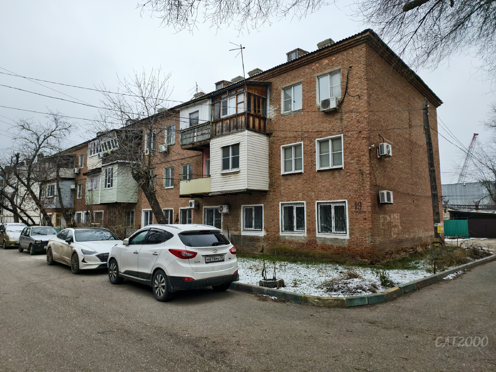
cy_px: 186
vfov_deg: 58.9
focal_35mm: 23
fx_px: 330
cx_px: 248
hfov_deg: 73.9
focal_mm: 6.54
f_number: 1.57
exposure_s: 1/699
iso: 72
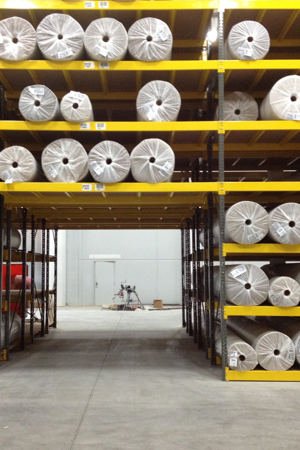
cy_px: 226
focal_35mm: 49
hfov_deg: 27.5
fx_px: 612
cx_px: 145
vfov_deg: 40.3
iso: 250
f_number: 2.4
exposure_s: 1/20
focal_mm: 4.28
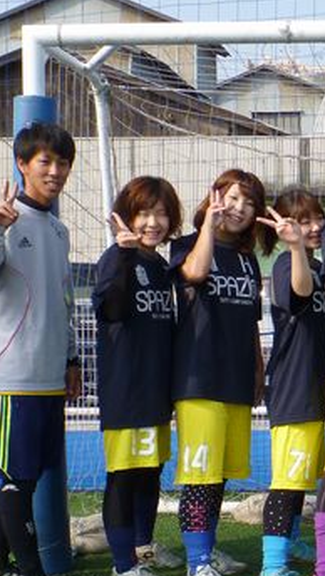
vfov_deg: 27.3
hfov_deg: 15.1
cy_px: 385
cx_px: 412
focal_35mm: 77
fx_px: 1177
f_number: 4
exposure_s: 1/500
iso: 160
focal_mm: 6.8
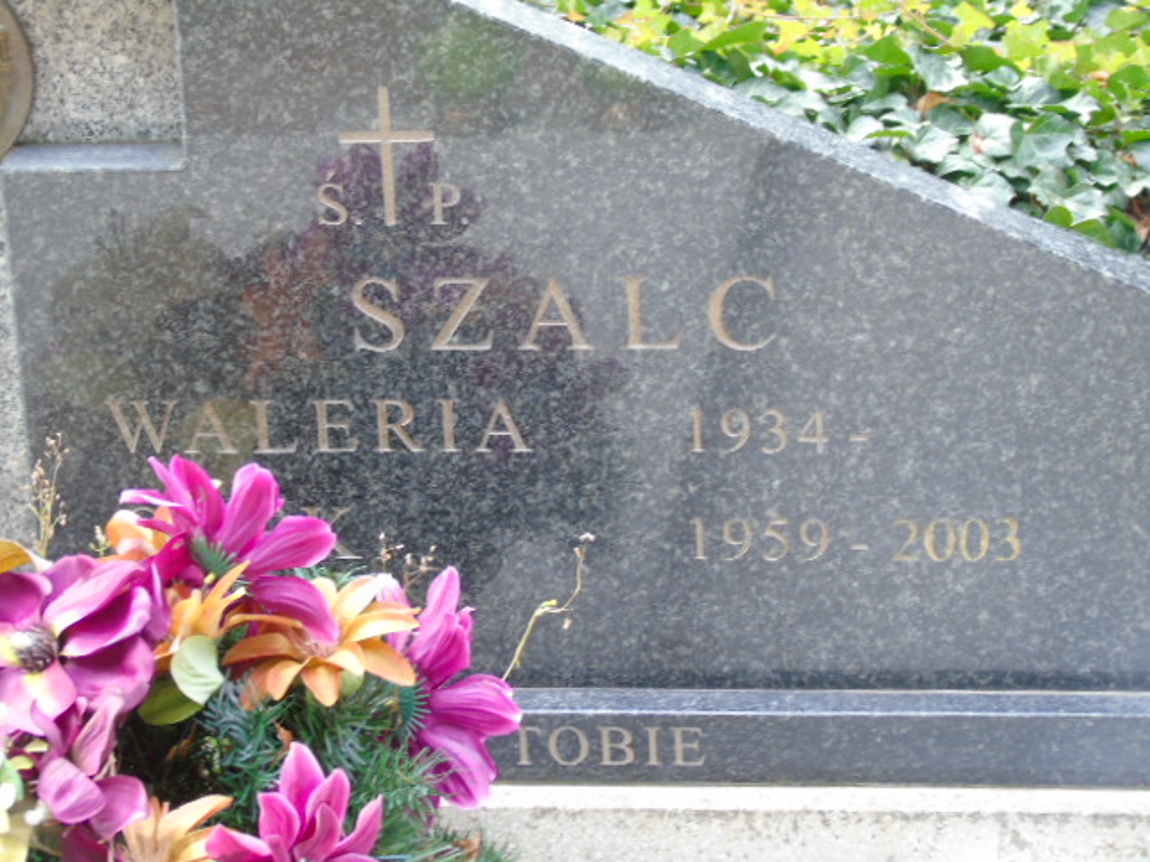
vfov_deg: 12.0
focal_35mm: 124
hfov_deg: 15.9
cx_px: 575
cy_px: 431
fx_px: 4119
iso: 160
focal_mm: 22
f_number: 4.6
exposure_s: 1/30
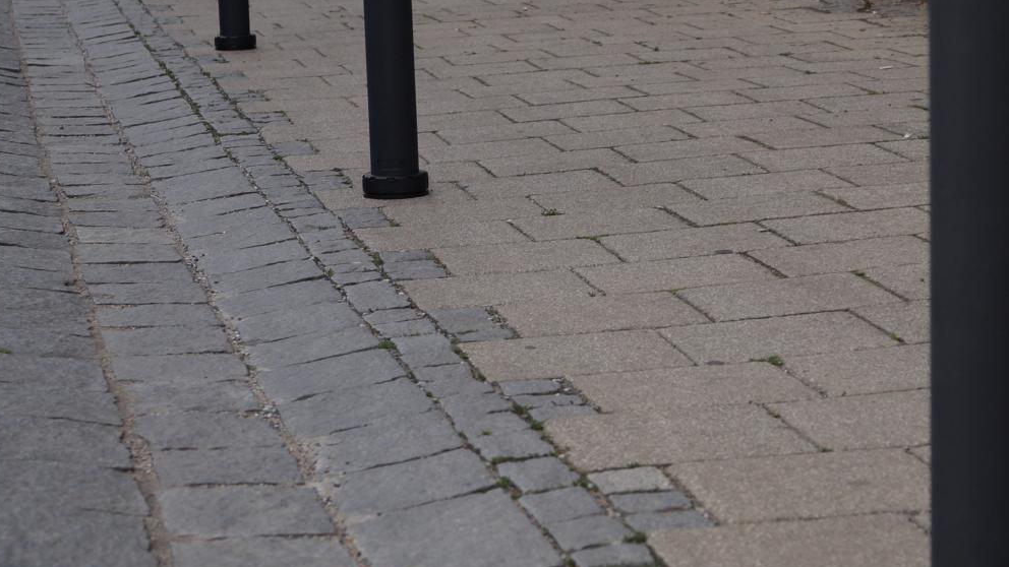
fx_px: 2674
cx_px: 566
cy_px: 115
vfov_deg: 12.1
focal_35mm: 100
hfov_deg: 21.4
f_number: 5
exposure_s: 1/160
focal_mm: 35
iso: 200
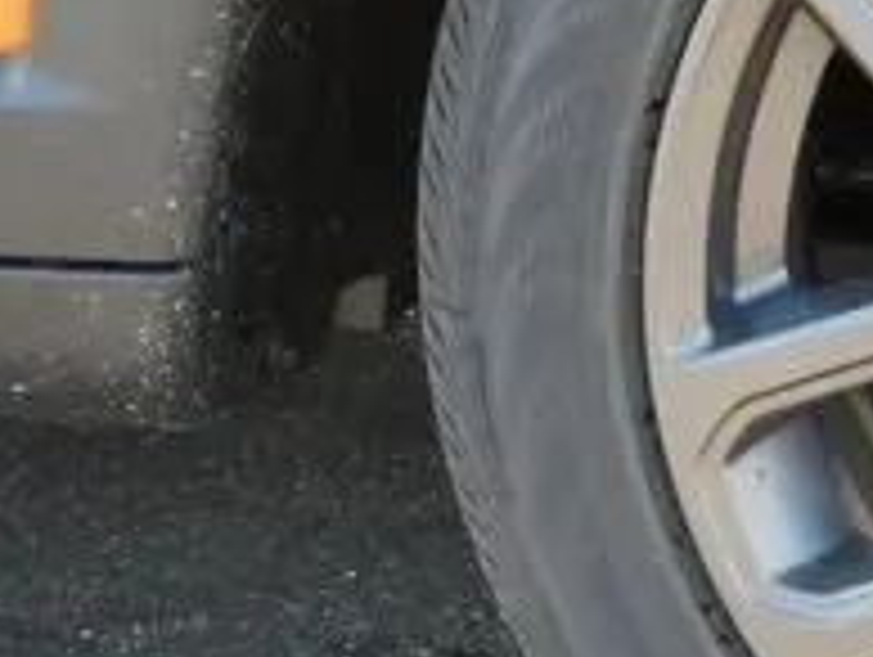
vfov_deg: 12.4
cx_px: 1328
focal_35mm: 119
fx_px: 3005
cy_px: 169
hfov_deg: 15.2
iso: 3200
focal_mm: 18
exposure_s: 1/60
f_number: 20
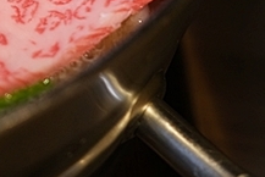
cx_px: -200
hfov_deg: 13.5
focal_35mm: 137
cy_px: -71
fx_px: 1009
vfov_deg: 9.8
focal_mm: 23
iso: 320
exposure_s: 1/75
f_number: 3.2
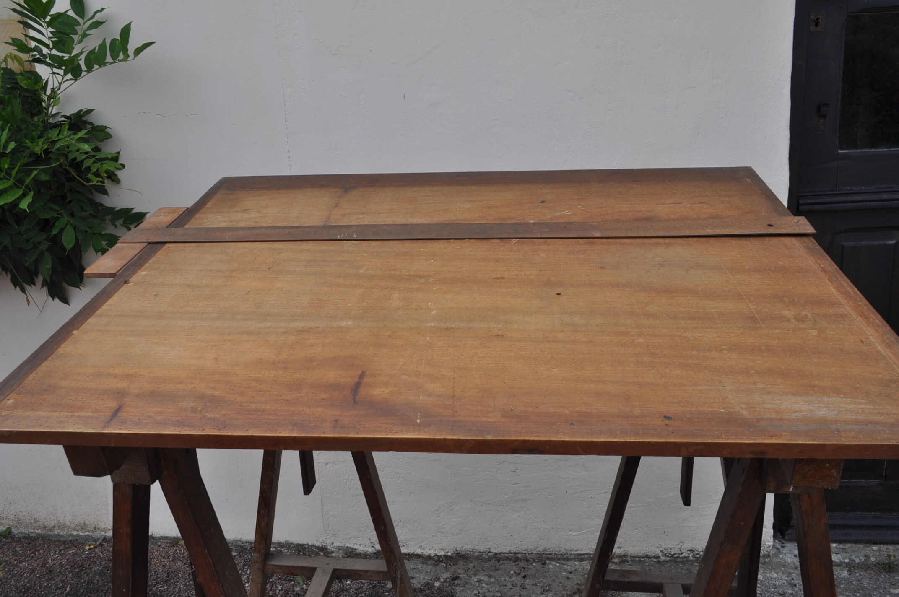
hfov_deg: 62.0
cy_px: 298
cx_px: 450
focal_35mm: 30
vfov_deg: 43.5
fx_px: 748
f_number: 9
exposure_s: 1/320
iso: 200
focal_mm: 20
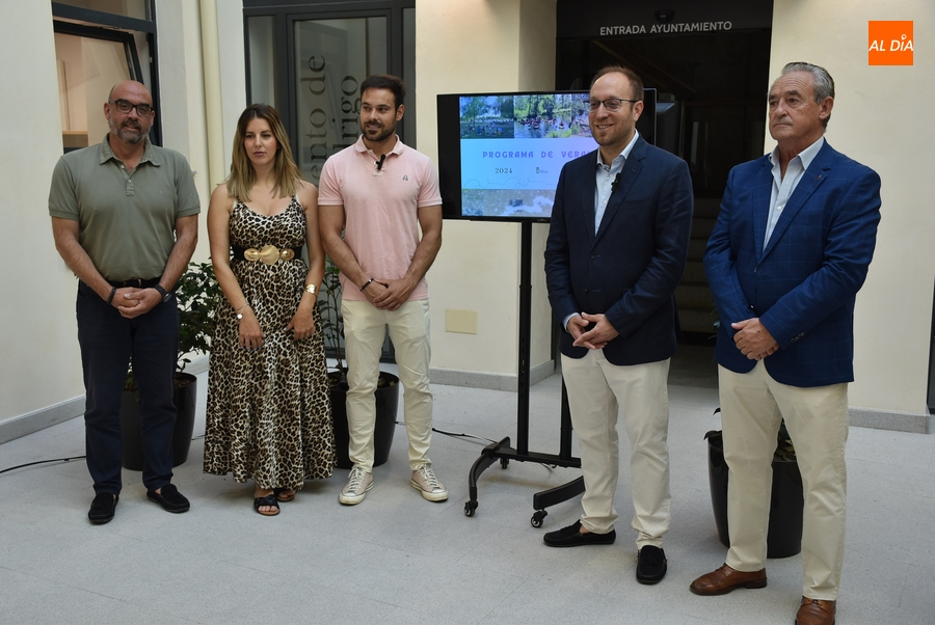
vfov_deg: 34.3
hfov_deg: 49.5
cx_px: 468
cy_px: 312
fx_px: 1014
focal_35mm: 39
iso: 400
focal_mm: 26
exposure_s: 1/80
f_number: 4.5
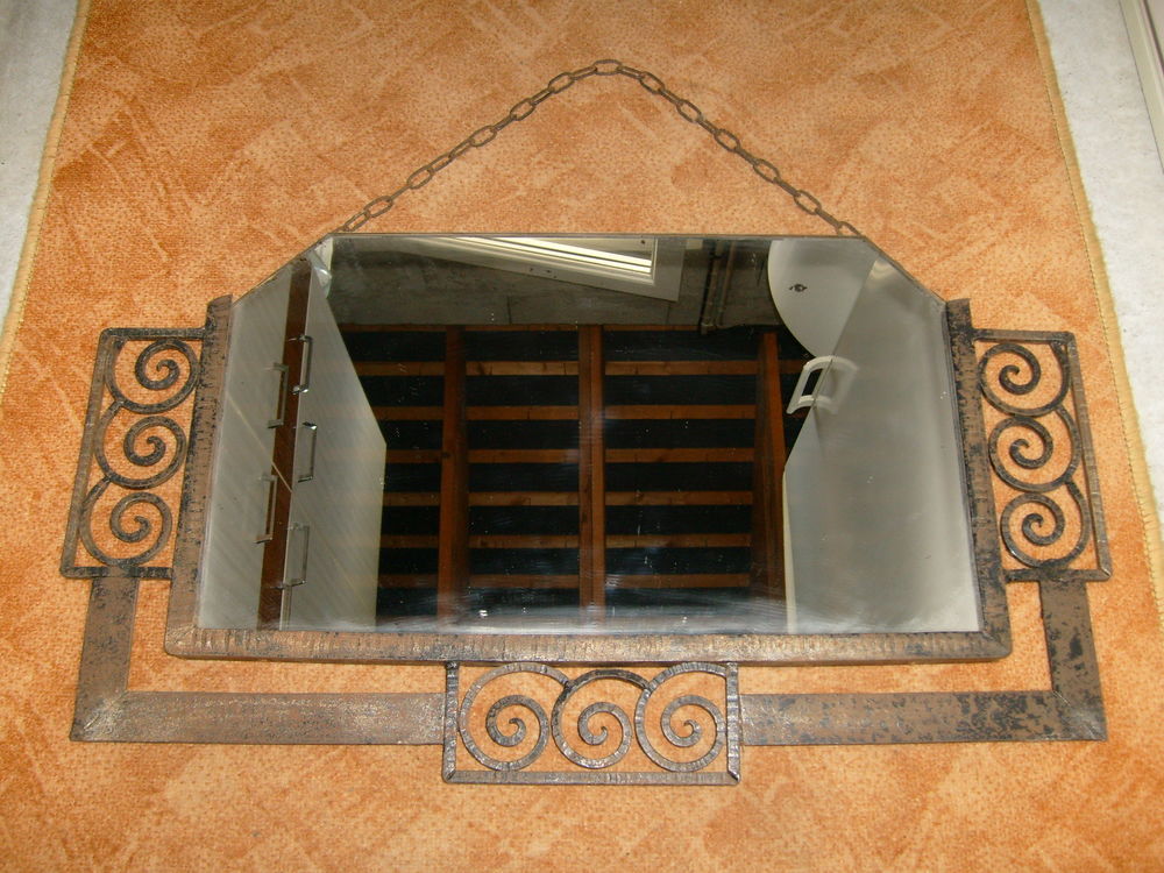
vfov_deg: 40.7
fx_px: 1177
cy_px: 436
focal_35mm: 35
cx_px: 582
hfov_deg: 52.6
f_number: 2.8
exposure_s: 1/45
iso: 100
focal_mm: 5.8
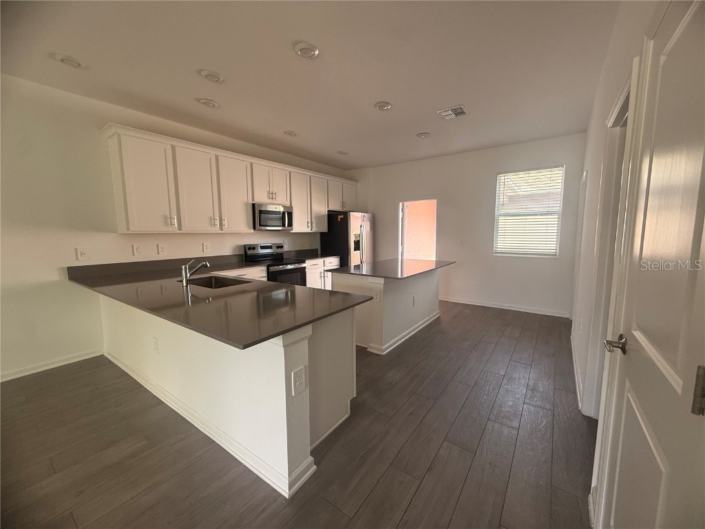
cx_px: 352
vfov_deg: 85.7
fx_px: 285
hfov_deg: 102.1
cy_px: 264
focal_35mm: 14
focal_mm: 2.22
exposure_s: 1/99
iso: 125
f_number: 2.2
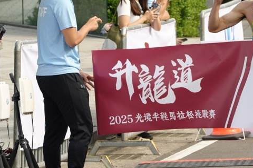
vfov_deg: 3.1
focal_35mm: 440
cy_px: -3
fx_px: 3092
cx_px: 251
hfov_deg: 4.7
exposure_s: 1/500
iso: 400
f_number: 8
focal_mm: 165
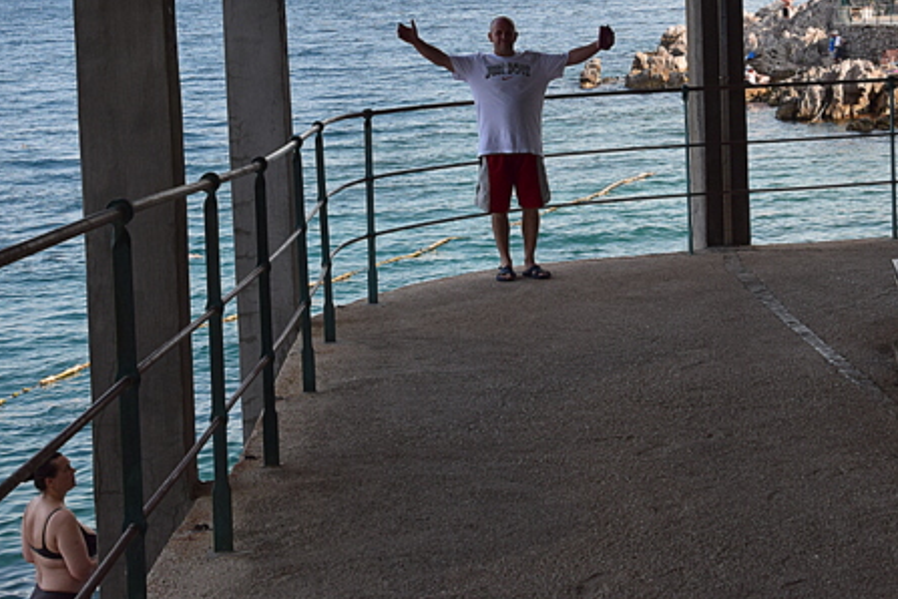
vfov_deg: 15.7
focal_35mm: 86
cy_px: 86
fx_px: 2145
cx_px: 565
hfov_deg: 23.6
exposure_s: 1/100
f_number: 9
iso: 400
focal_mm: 32
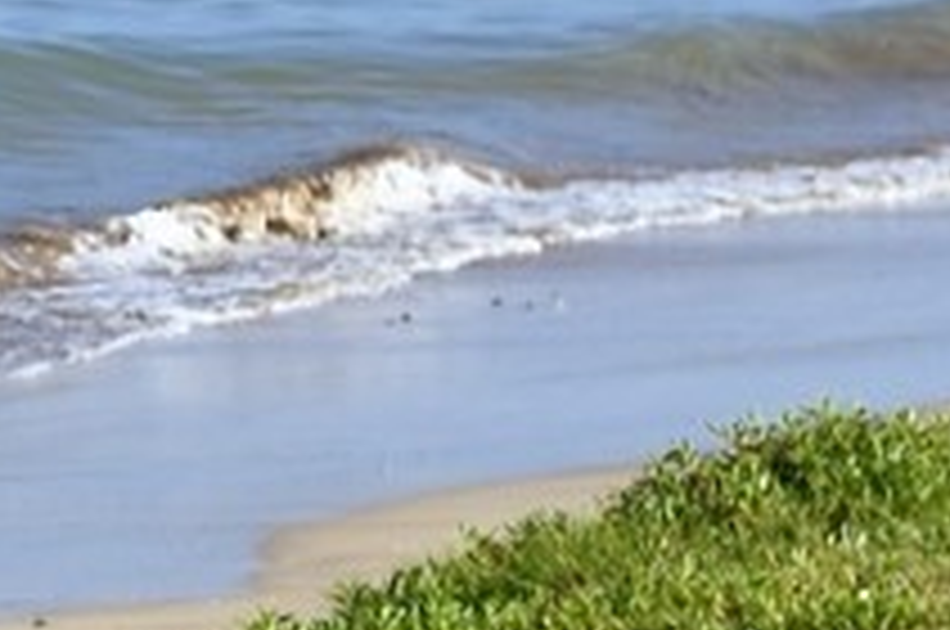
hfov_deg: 4.3
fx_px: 12015
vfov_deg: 3.0
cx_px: -2319
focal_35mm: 456
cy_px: 4
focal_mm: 60
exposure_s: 1/1000
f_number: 6.3
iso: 200
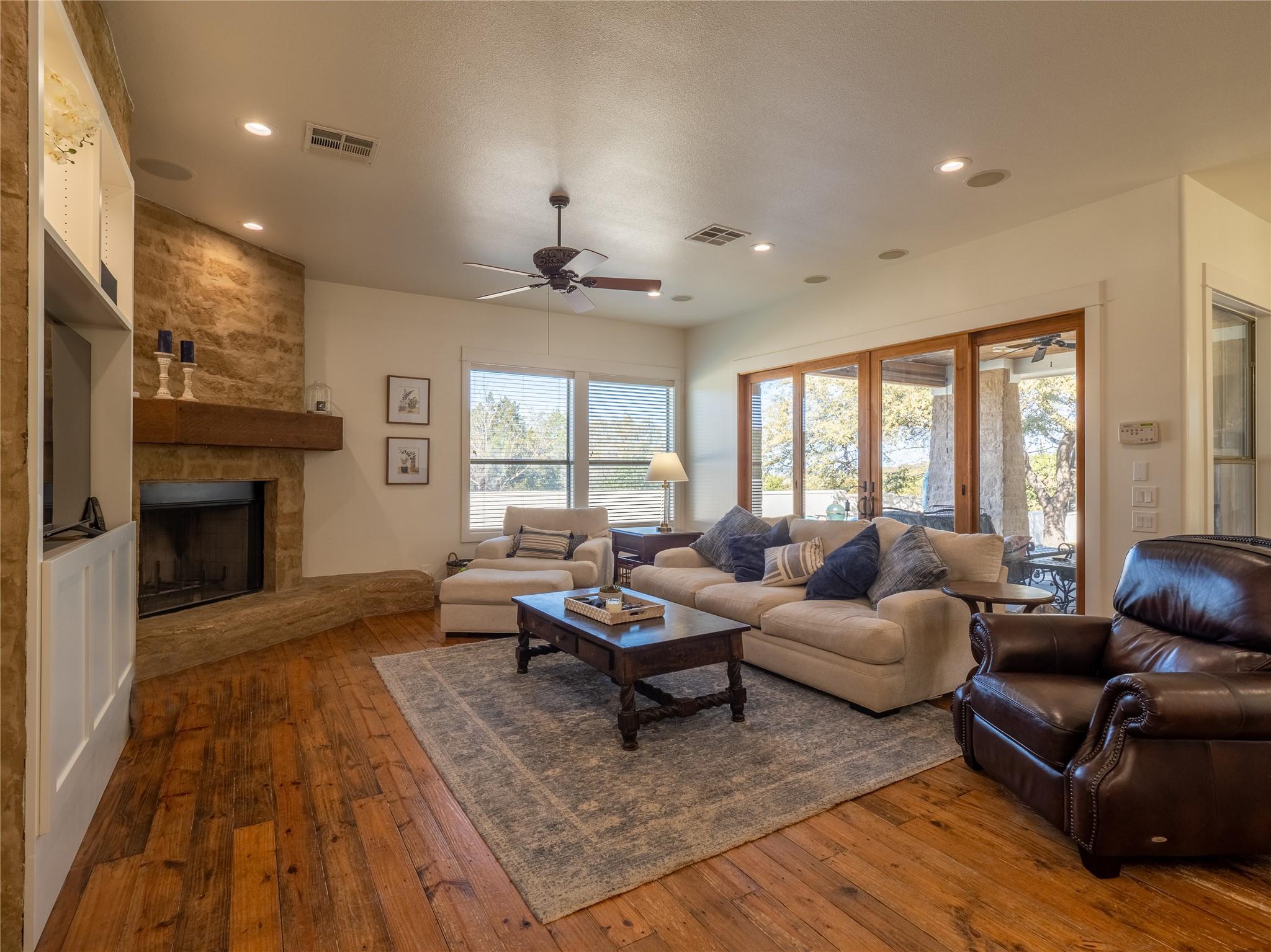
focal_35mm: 18
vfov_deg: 71.6
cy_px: 476
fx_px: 661
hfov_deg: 87.8
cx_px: 636
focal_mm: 9
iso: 200
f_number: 5.6
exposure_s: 1/320
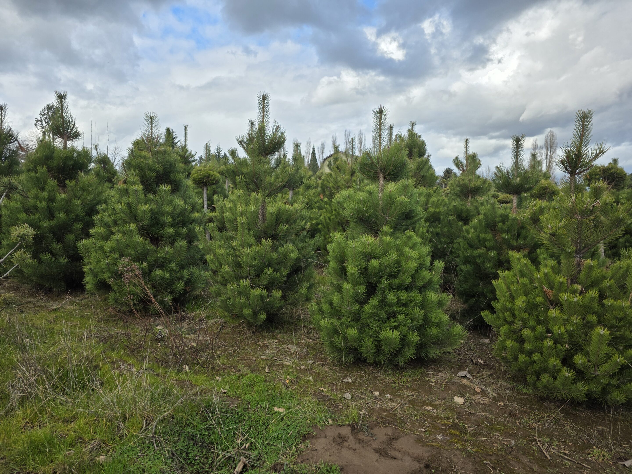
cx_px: 316
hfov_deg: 73.9
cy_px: 237
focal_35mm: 23
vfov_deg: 58.9
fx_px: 420
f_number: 1.7
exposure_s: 1/3211
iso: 80
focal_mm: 6.3
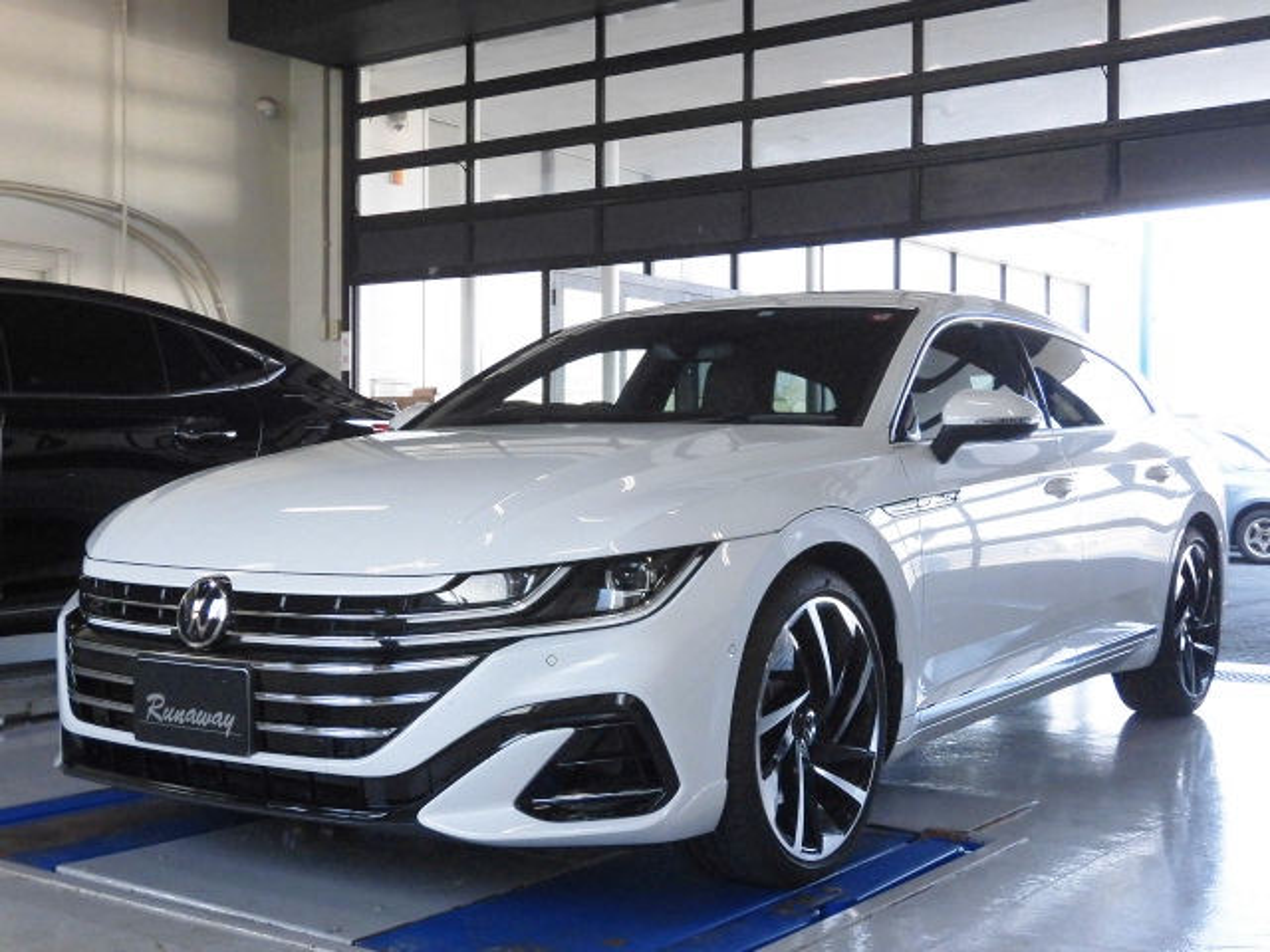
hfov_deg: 43.9
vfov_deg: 33.6
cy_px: 476
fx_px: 1578
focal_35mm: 43
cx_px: 635
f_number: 3.8
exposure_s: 1/60
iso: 160
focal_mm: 7.72
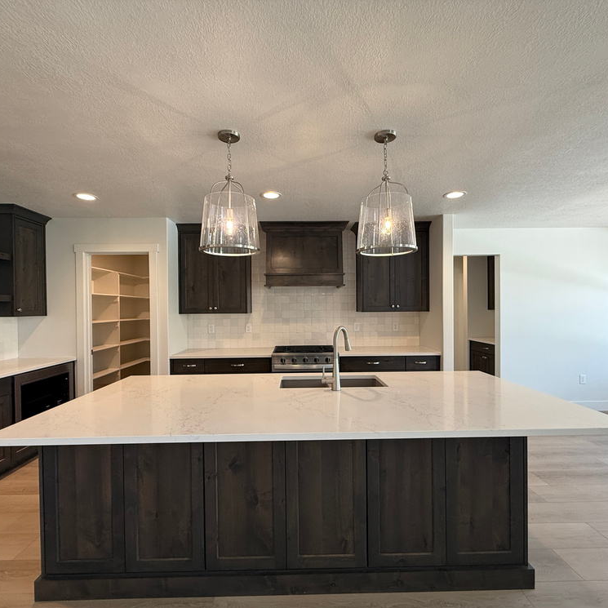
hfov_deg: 84.0
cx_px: 303
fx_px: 338
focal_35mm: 17
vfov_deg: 83.9
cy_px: 313
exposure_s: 1/120
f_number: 2.2
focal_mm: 2.22
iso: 160
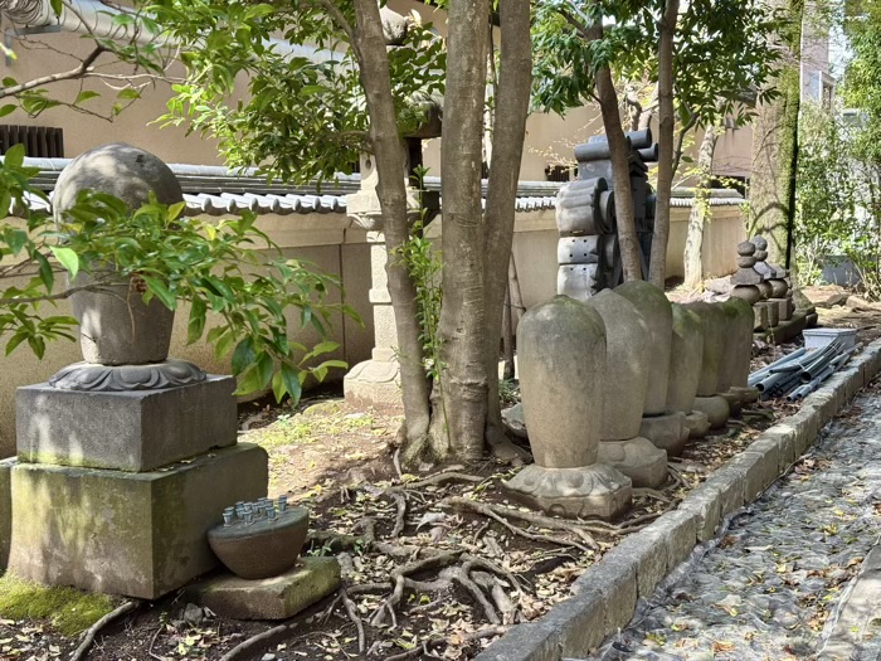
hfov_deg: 36.8
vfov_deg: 28.0
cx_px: 440
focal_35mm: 52
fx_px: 1323
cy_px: 330
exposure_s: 1/142
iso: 32
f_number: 1.6
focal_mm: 5.96
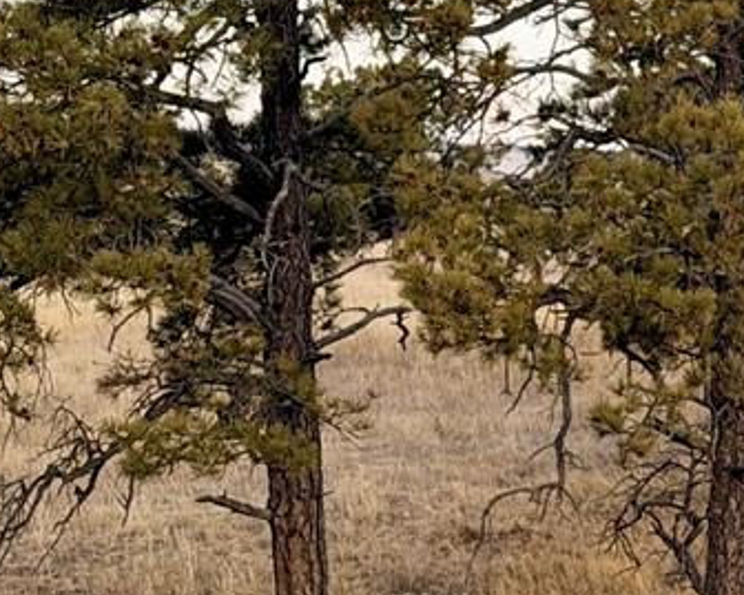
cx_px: 1174
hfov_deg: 8.4
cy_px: 484
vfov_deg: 6.9
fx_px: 4912
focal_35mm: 223
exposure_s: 1/1642
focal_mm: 6.76
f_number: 1.78
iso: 64
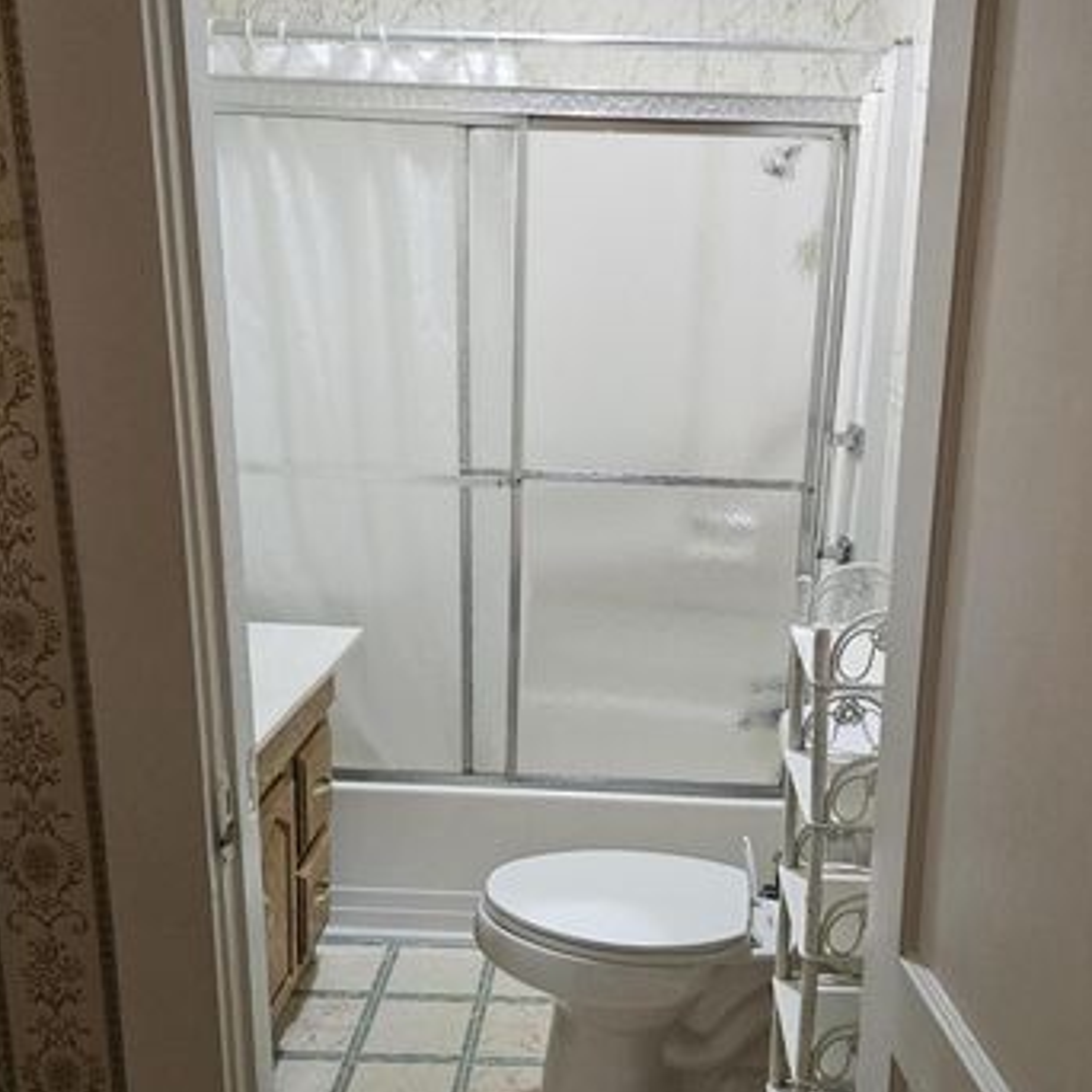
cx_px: 597
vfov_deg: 43.4
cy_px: 709
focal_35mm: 38
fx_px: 1356
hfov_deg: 43.8
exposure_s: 1/120
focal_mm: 5.4
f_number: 1.8
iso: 800
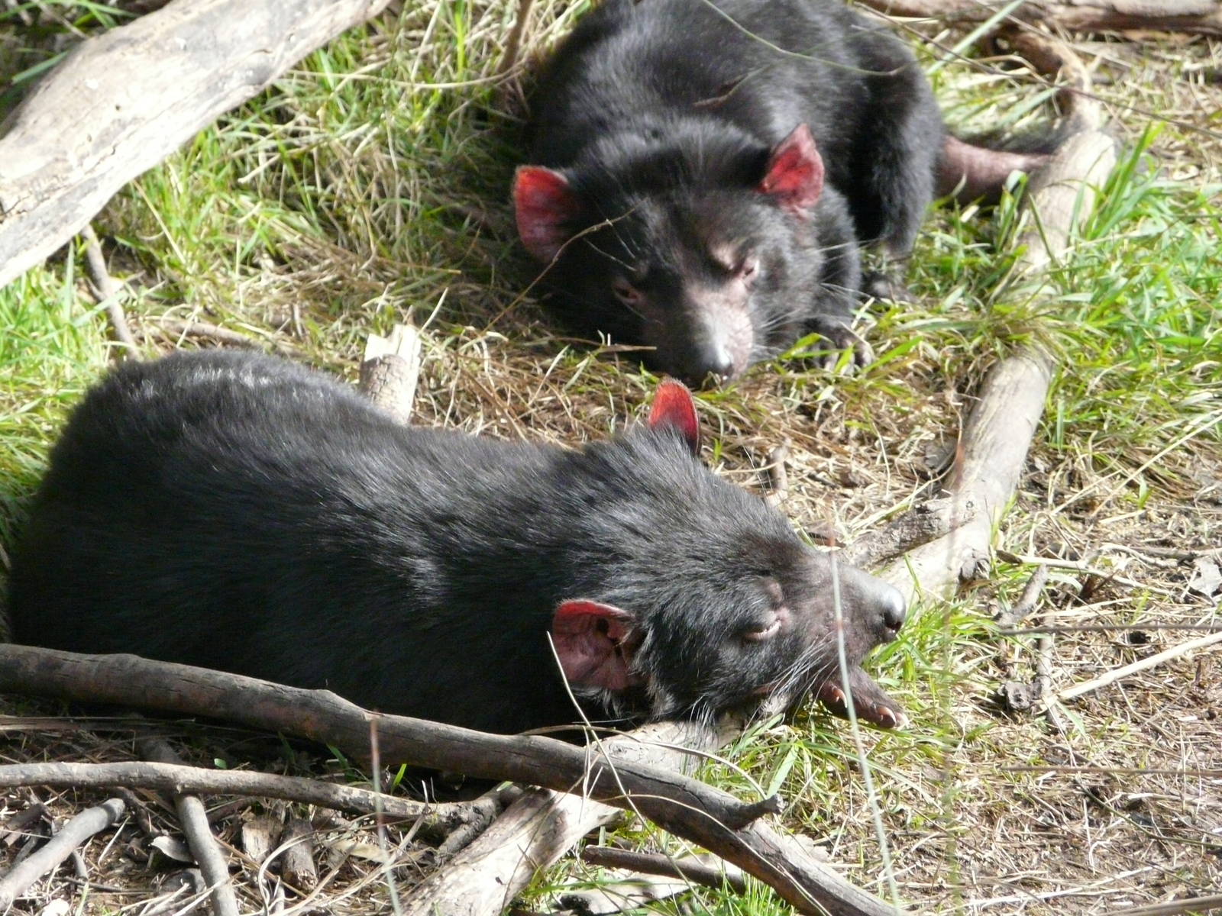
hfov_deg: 8.5
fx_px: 8261
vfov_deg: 6.4
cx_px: 611
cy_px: 458
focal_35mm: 234
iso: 500
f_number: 3.6
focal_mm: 38.4
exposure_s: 1/320
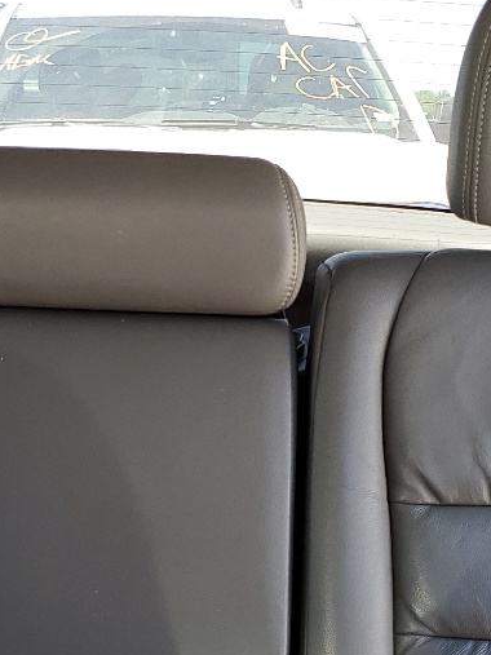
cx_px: 203
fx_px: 1551
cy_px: 549
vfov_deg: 23.4
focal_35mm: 82
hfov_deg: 18.0
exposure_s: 1/200
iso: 50
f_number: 1.5
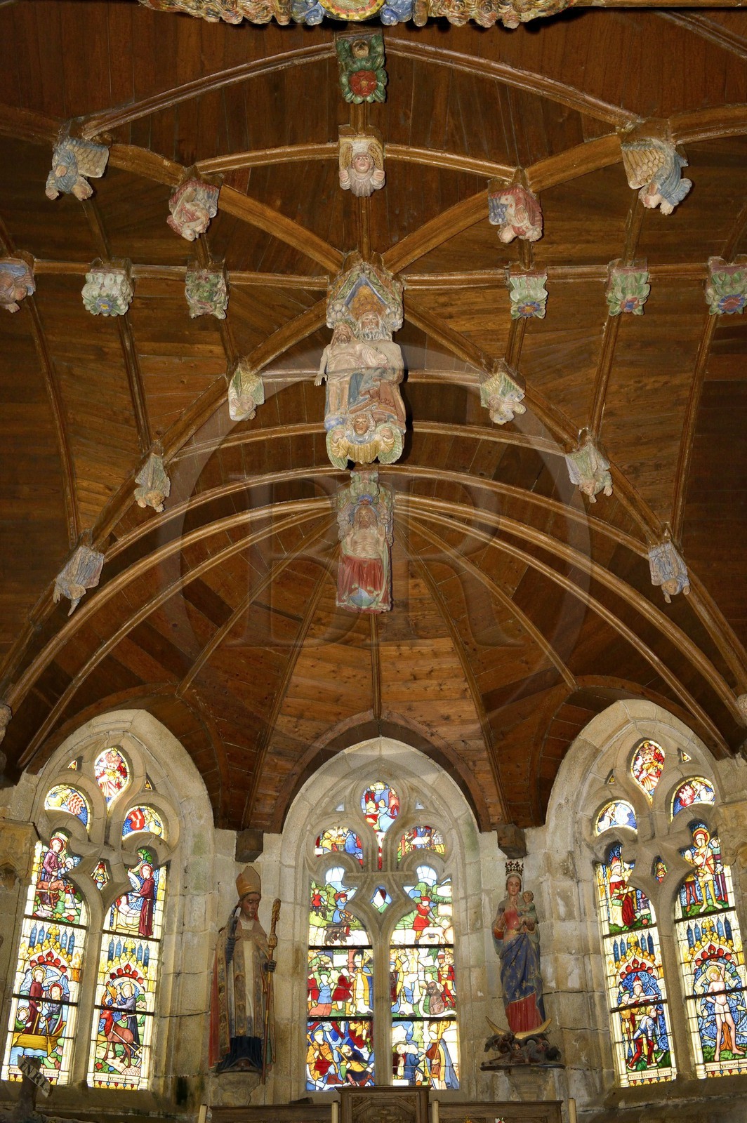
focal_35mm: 36
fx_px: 1122
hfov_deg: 36.8
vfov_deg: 53.2
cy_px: 562
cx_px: 374
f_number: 7.1
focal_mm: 36
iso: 1600
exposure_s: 1/60
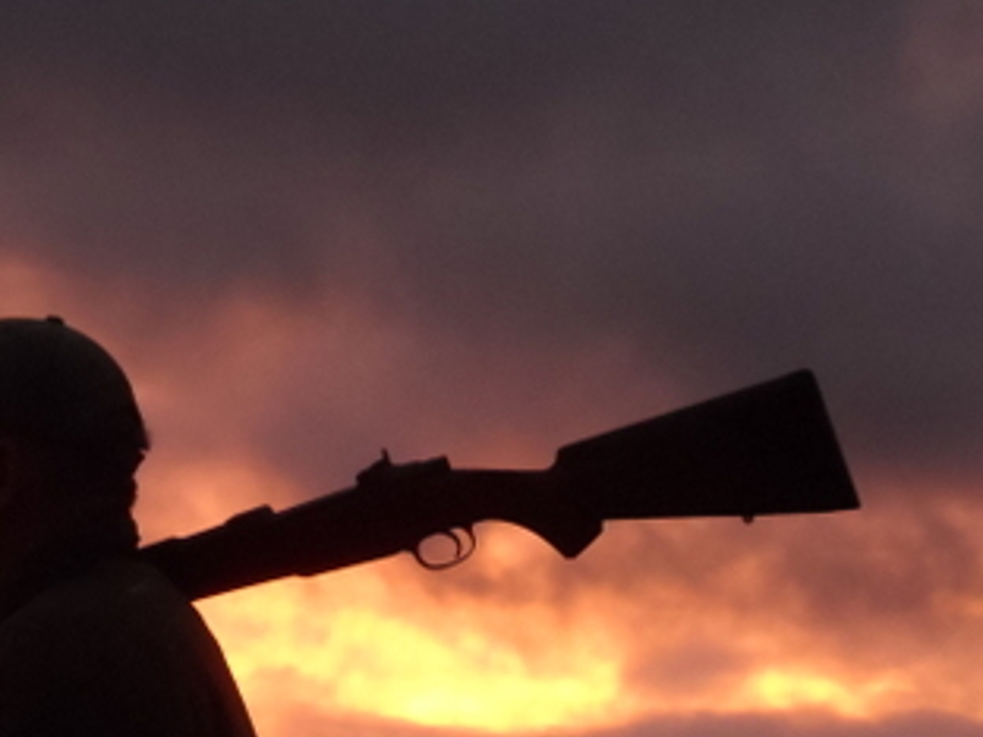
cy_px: 554
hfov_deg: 9.8
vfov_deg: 7.3
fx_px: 5736
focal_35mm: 202
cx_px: 399
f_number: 4.6
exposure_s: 1/60
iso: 640
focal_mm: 19.5
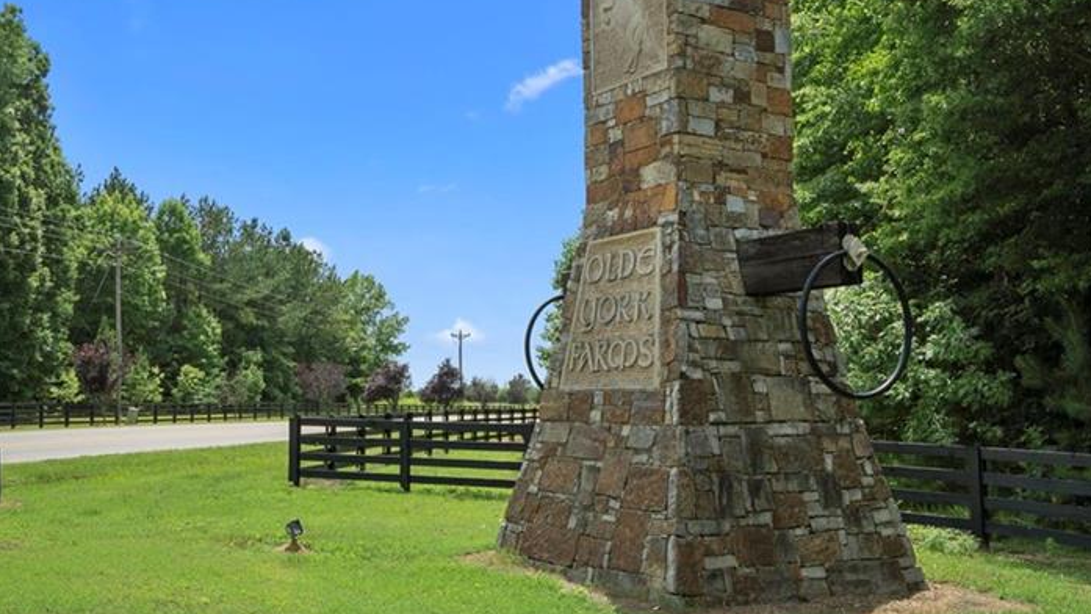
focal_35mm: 40
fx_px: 1157
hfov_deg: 50.2
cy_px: 287
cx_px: 448
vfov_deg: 29.7
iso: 100
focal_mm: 26
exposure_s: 1/1000
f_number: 4
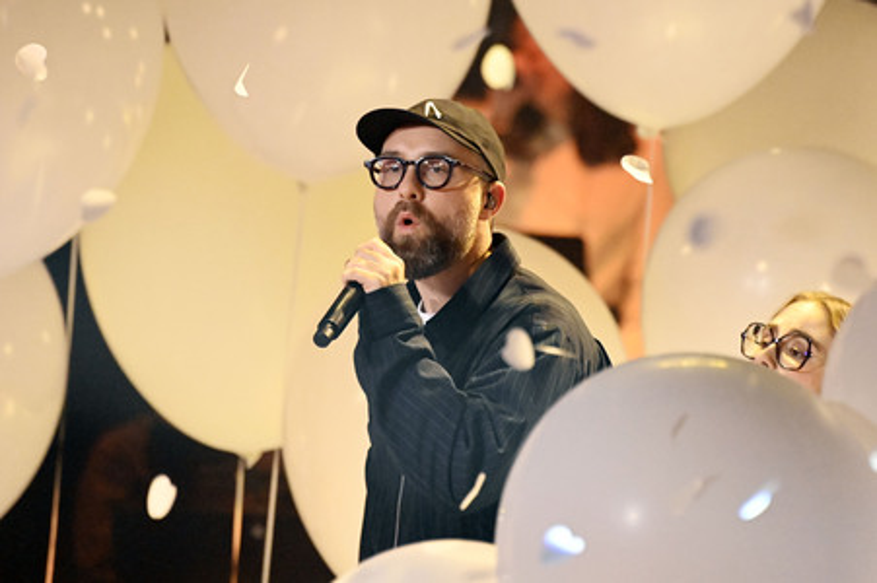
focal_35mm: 440
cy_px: 292
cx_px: 438
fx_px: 10711
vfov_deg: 3.1
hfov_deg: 4.7
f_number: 5.6
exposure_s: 1/320
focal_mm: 440
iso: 16000
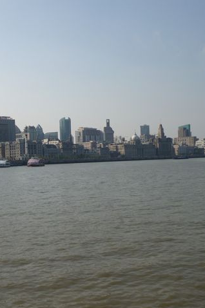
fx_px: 393
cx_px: 70
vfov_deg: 42.8
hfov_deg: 29.0
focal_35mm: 46
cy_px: 154
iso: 80
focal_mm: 5.5
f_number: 8
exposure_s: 1/320
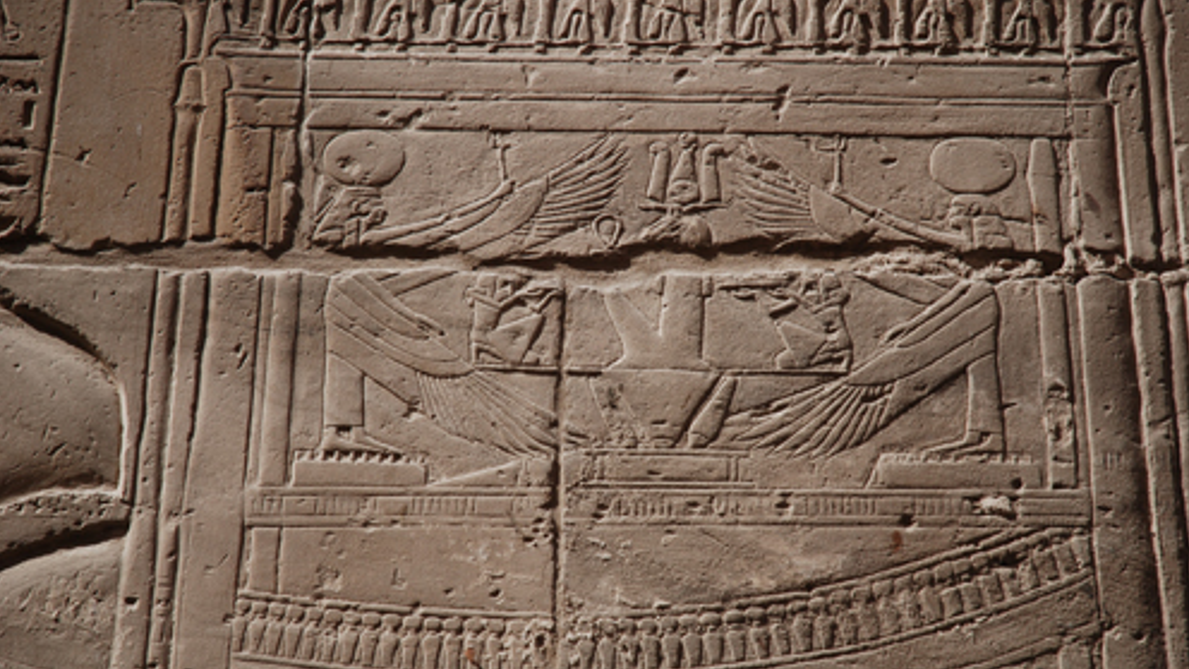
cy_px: 346
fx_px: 3500
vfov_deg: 10.9
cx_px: 592
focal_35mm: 111
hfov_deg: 19.3
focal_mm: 70
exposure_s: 1/250
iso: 200
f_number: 4.5
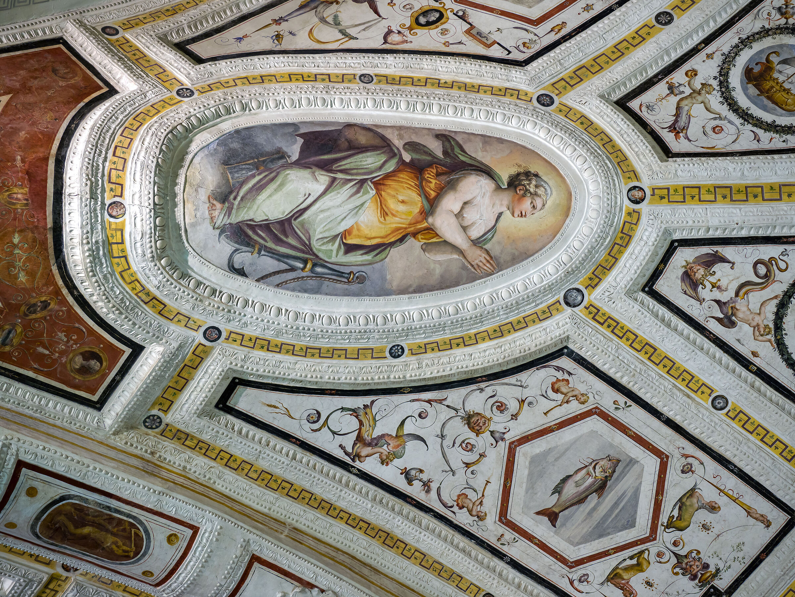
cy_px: 298
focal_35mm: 50
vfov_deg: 29.1
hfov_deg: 38.2
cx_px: 398
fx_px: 1148
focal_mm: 25
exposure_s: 1/8
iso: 200
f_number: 3.2
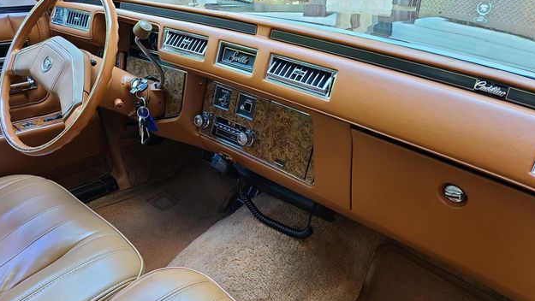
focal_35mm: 29
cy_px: 145
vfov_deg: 40.2
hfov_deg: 66.0
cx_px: 270
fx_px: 412
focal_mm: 5.4
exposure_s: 1/59
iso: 125
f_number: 1.8
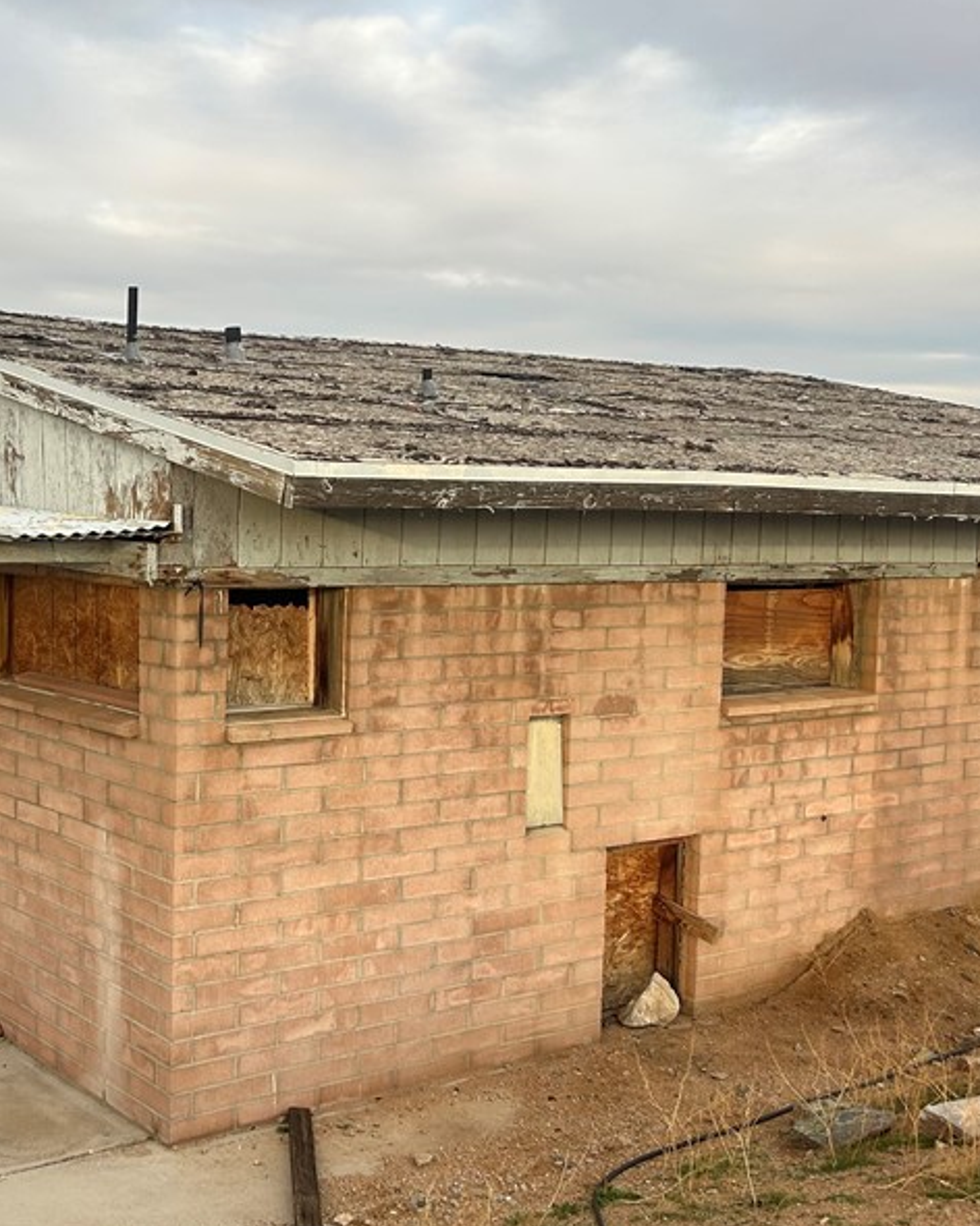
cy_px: 589
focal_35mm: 44
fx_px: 1597
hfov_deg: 32.9
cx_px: 164
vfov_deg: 42.0
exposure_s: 1/361
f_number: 1.5
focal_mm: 5.7
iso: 50
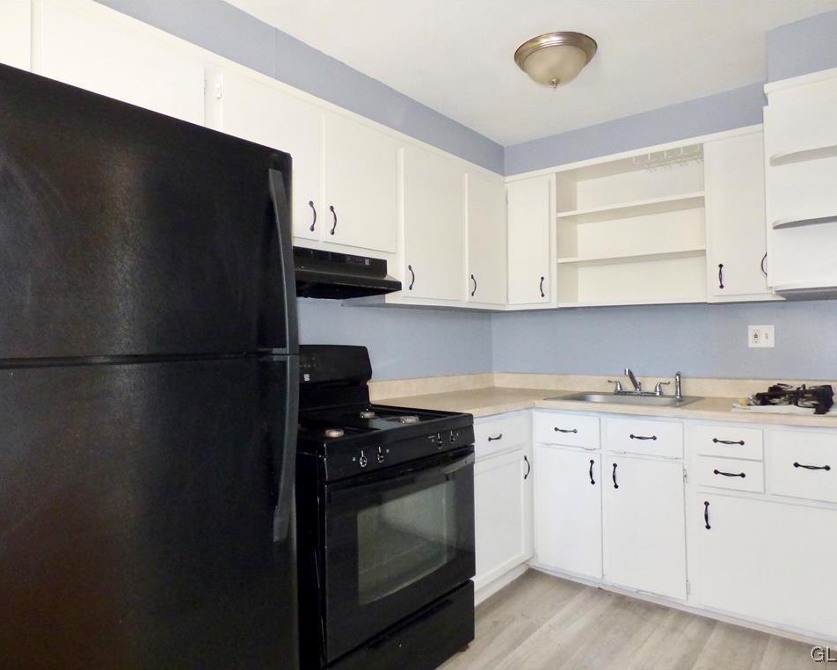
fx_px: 520
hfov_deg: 77.6
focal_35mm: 21
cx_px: 416
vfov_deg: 65.5
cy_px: 336
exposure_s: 1/60
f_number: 2.8
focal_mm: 3.58
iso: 800
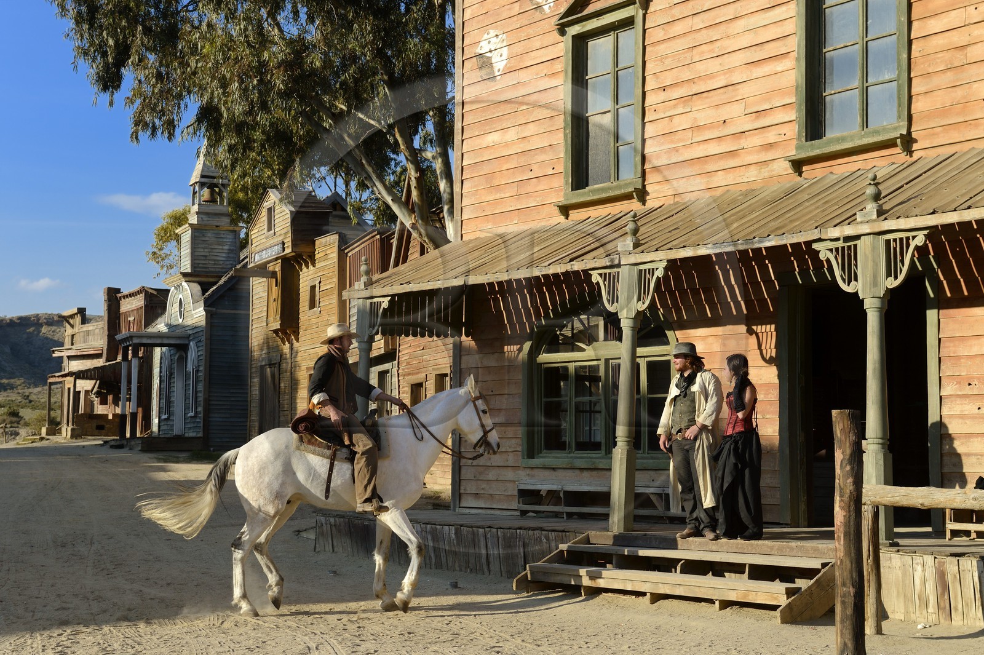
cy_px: 328
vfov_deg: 22.6
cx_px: 492
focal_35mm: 60
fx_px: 1639
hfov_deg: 33.4
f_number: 9
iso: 200
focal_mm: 60
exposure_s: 1/320
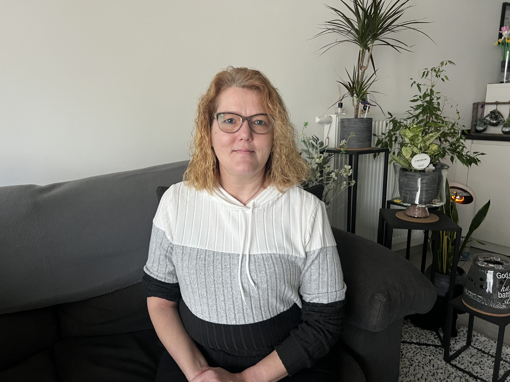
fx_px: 383
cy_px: 191
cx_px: 255
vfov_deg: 53.1
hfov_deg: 67.3
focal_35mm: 26
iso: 250
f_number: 1.5
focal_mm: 5.7
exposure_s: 1/60
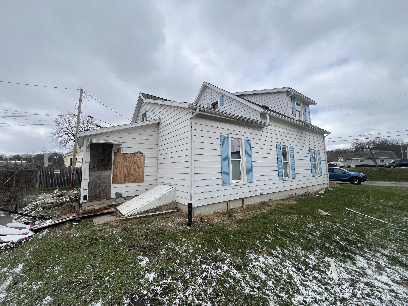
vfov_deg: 89.9
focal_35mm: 13
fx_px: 153
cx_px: 204
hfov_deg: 106.2
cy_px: 153
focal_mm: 1.57
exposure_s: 1/1054
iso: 32
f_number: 1.8
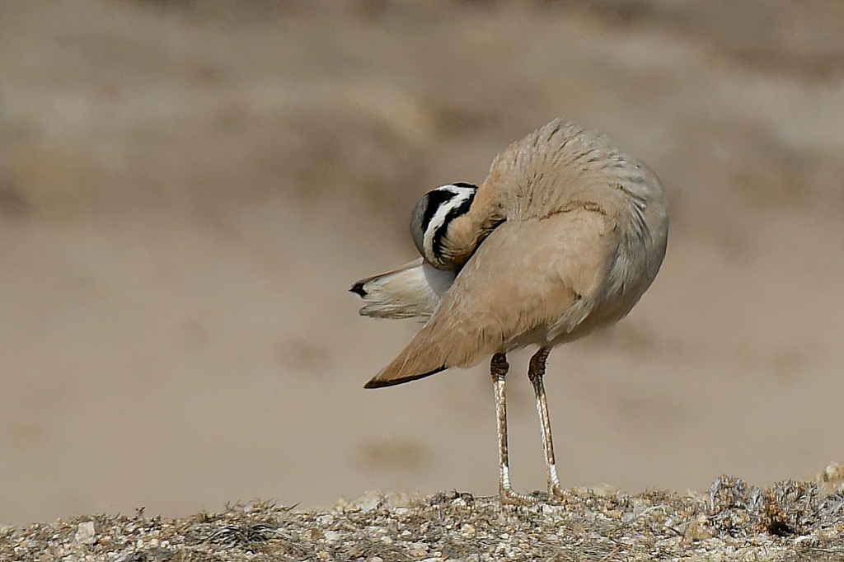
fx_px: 17577
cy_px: 281
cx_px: 422
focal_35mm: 750
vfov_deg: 1.8
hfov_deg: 2.8
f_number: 8
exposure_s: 1/1000
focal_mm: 500
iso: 180
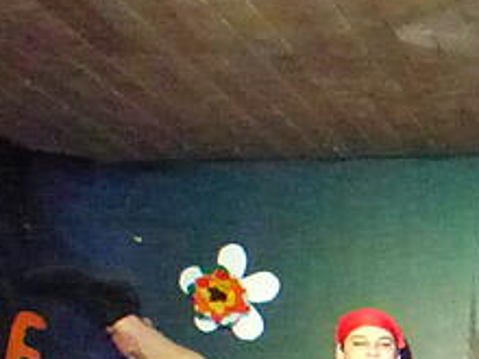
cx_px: 978
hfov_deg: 14.7
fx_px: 1508
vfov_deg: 13.1
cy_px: 457
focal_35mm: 109
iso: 3200
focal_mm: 4.5
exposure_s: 1/60
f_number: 2.8
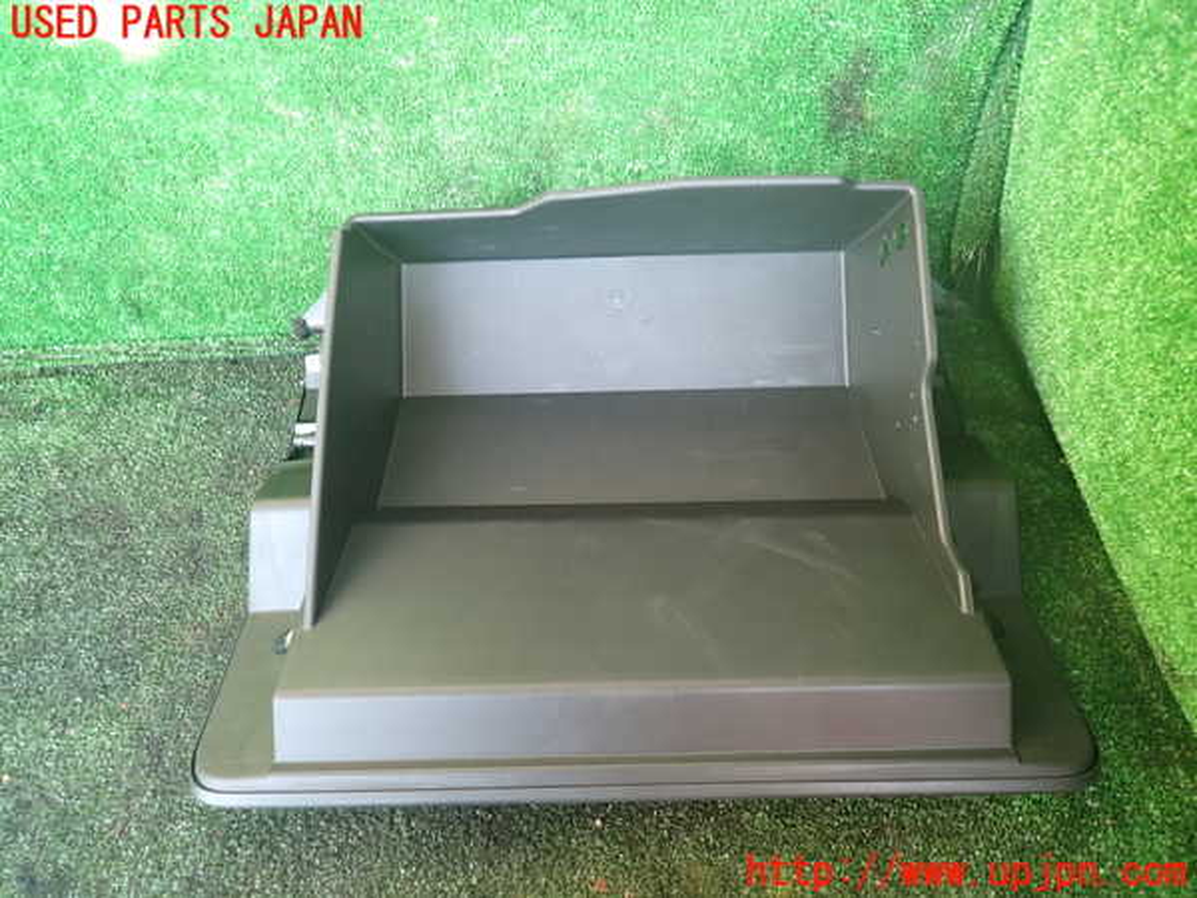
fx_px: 864
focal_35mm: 25
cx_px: 598
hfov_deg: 69.4
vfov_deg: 54.9
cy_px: 449
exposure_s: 1/30
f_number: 2
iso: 200
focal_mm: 4.5
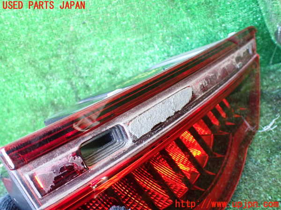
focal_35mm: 30
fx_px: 244
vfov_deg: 46.8
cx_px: 140
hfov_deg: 60.0
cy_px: 105
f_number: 2.3
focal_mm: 5.4
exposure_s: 1/50
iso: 800
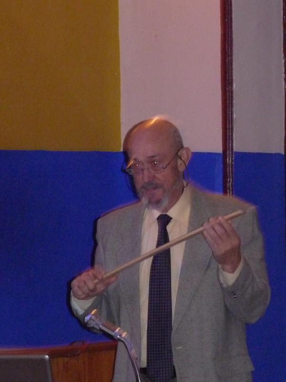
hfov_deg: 5.8
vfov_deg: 7.7
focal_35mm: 256
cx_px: 143
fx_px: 2820
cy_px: 191
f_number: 3.7
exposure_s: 1/8
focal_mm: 32
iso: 800
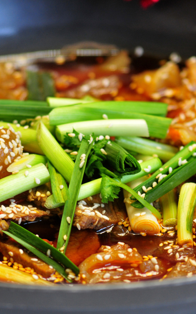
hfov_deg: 4.5
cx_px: 103
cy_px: 157
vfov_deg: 7.3
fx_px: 2469
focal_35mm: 289
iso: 400
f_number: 4.5
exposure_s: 1/50
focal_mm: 125
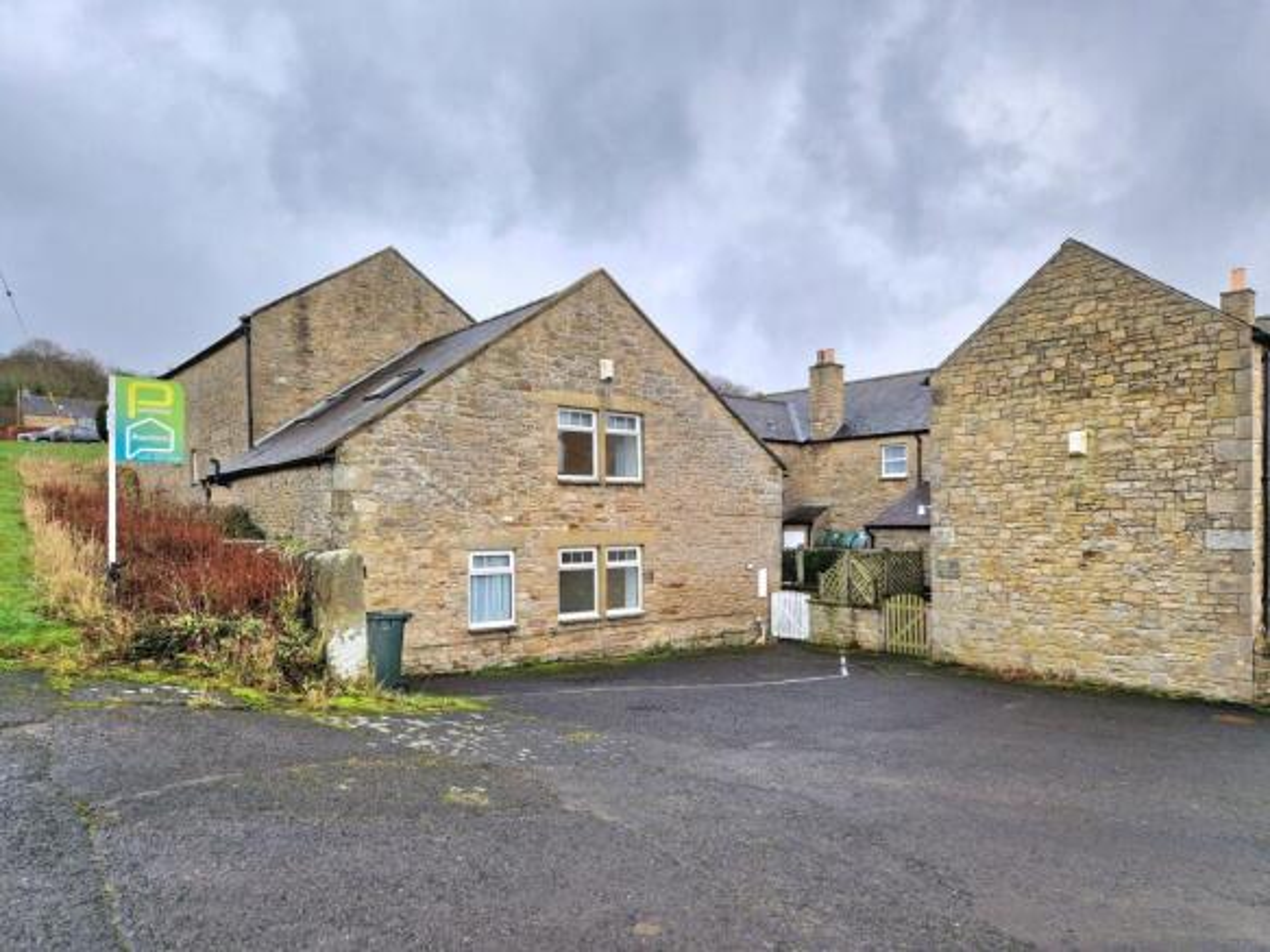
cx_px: 635
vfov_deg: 58.9
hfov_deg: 73.9
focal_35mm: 23
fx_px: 844
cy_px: 476
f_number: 1.8
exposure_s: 1/182
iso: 50
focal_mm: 5.4
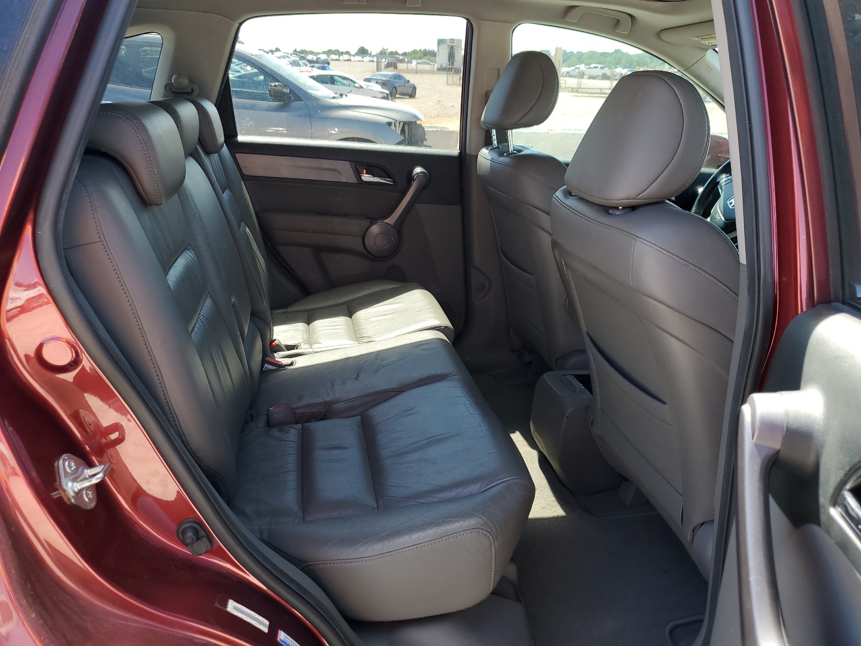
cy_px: 323
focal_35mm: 26
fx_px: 647
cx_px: 430
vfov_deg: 53.1
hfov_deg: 67.3
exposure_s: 1/294
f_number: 1.5
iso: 50
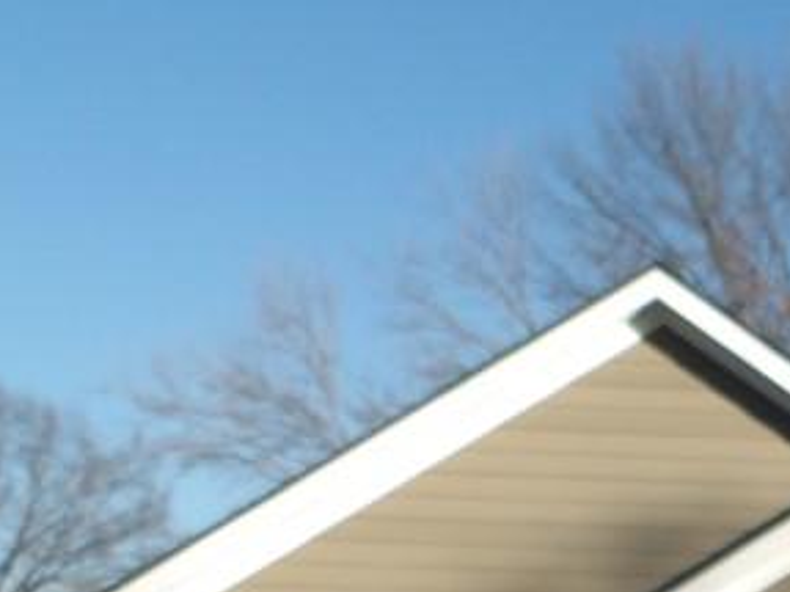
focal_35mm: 82
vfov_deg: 16.1
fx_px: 1871
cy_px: 944
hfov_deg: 19.6
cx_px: 1296
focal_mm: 4.2
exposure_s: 1/486
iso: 100
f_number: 4.1
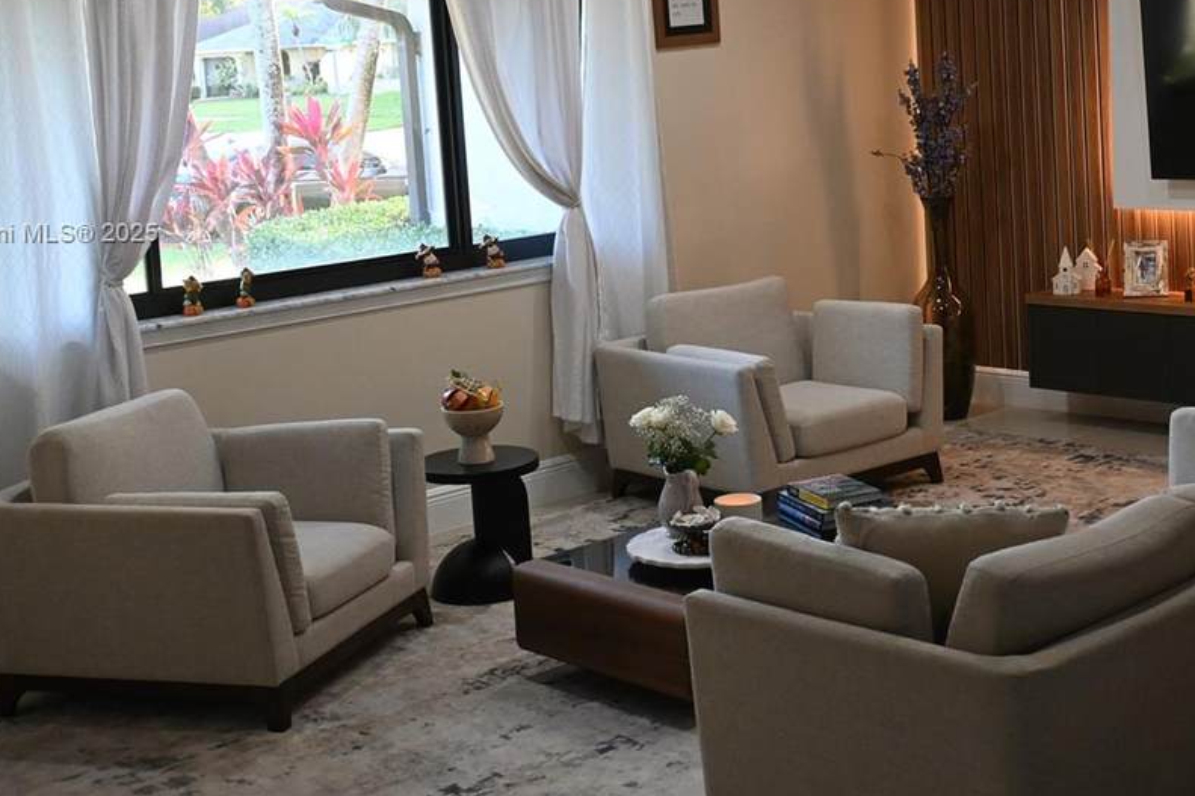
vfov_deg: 24.1
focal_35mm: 56
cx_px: 739
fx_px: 1852
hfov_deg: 35.6
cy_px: 235
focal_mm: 23
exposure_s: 1/125
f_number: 4.2
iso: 1400
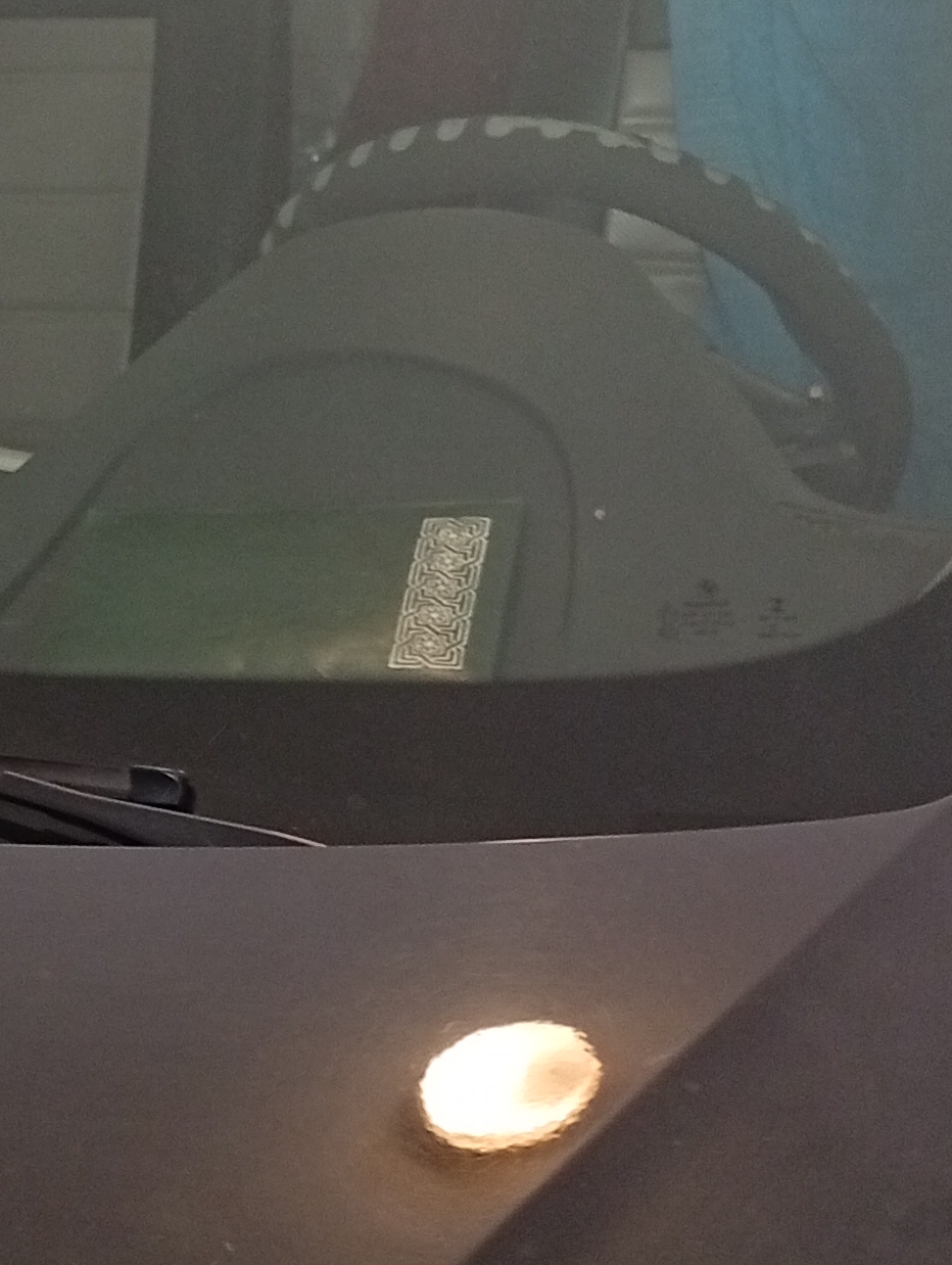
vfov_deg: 22.0
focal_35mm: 89
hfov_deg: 16.2
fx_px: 3256
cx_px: -35
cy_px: 686
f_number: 1.8
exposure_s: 1/33.3
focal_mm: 3.98
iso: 585
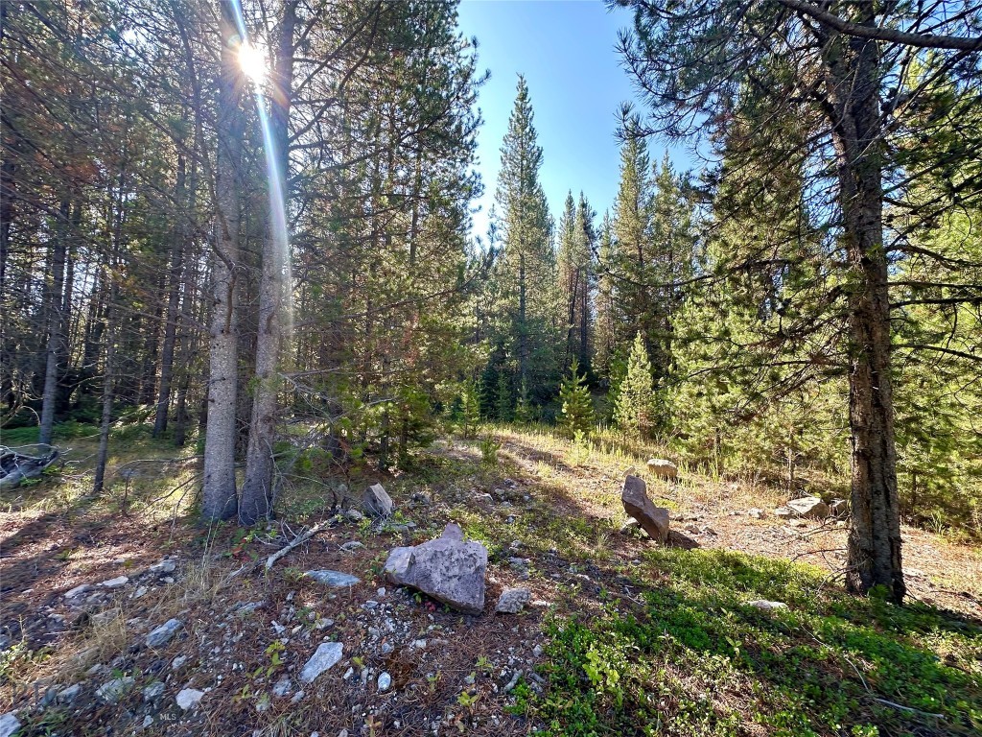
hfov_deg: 102.1
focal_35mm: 14
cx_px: 491
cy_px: 368
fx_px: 397
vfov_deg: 85.7
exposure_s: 1/212
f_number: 2.2
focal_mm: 2.22
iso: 40
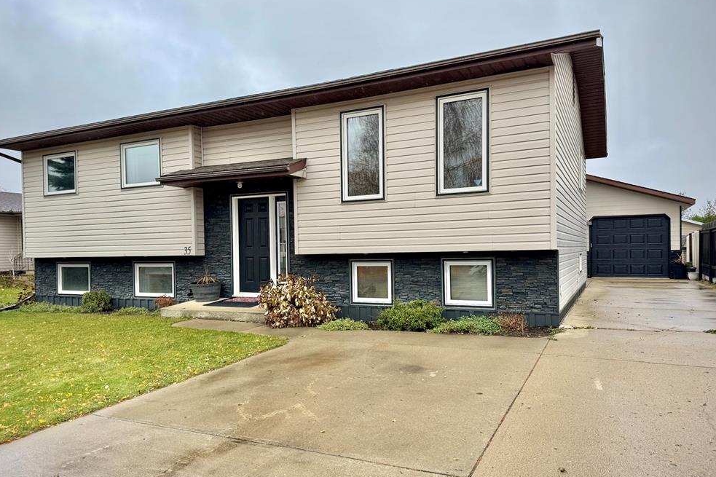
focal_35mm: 26
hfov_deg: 69.4
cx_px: 354
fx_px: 517
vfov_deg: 49.5
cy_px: 259
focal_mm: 6.76
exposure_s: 1/304
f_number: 1.78
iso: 80
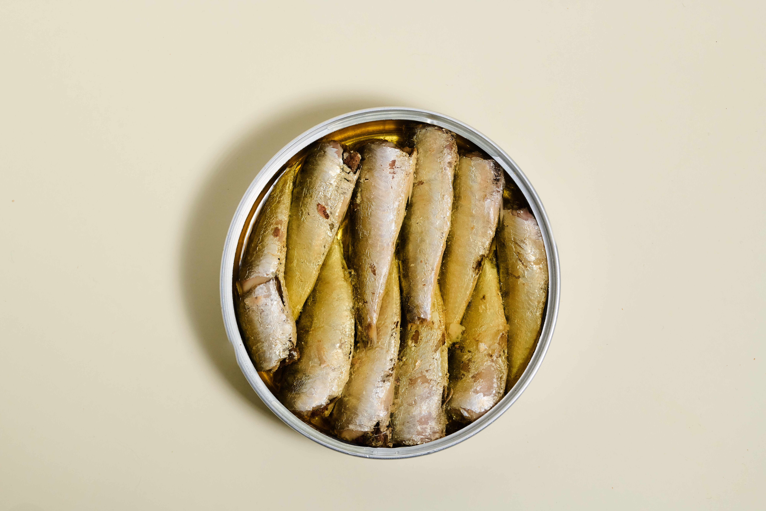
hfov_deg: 19.5
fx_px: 2234
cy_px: 256
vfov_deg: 13.0
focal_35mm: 105
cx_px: 383
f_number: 14
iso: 400
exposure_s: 1/40
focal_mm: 105
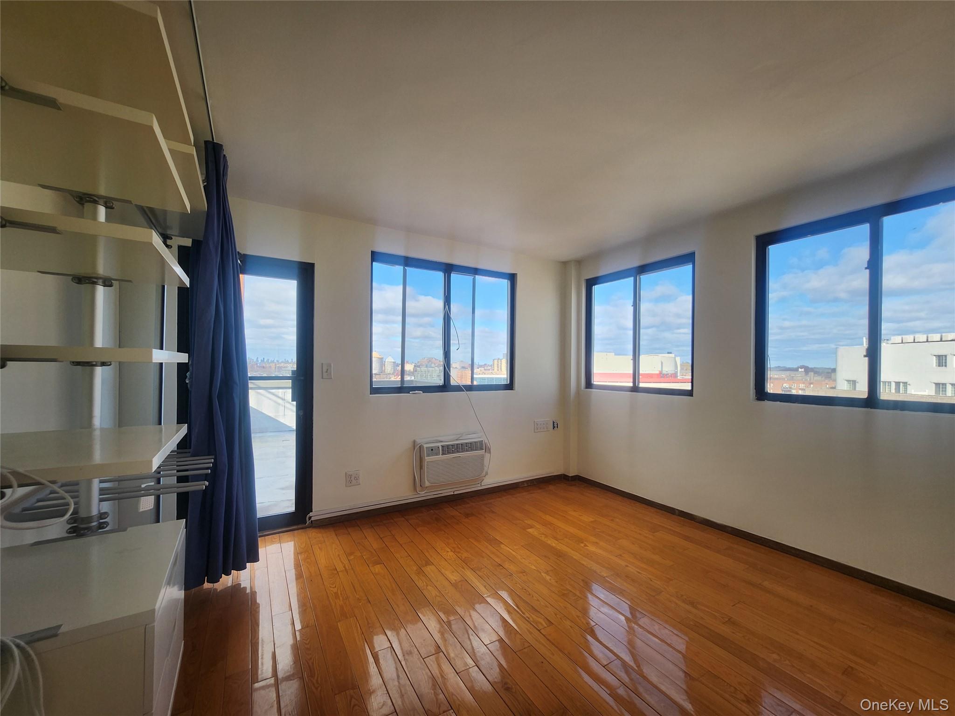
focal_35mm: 13
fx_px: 359
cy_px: 358
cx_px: 478
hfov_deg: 106.2
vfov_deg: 89.9
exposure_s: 1/206
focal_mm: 1.74
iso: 32
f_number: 2.2
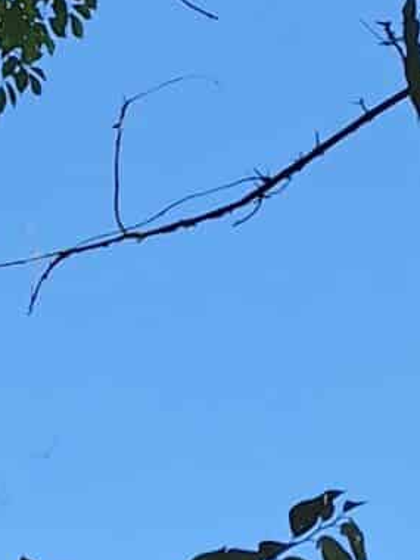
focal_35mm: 155
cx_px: 171
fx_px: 2508
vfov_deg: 10.1
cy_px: 1567
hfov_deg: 9.6
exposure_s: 1/1908
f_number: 1.8
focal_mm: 5.54
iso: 40
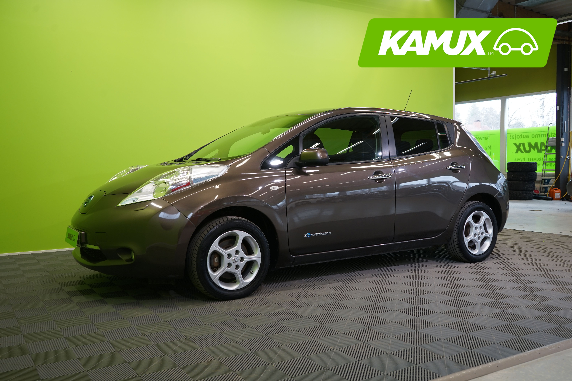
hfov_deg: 57.2
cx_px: 286
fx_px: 524
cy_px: 190
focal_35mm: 33
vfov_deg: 40.0
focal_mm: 33
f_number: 5.6
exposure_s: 1/30
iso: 400
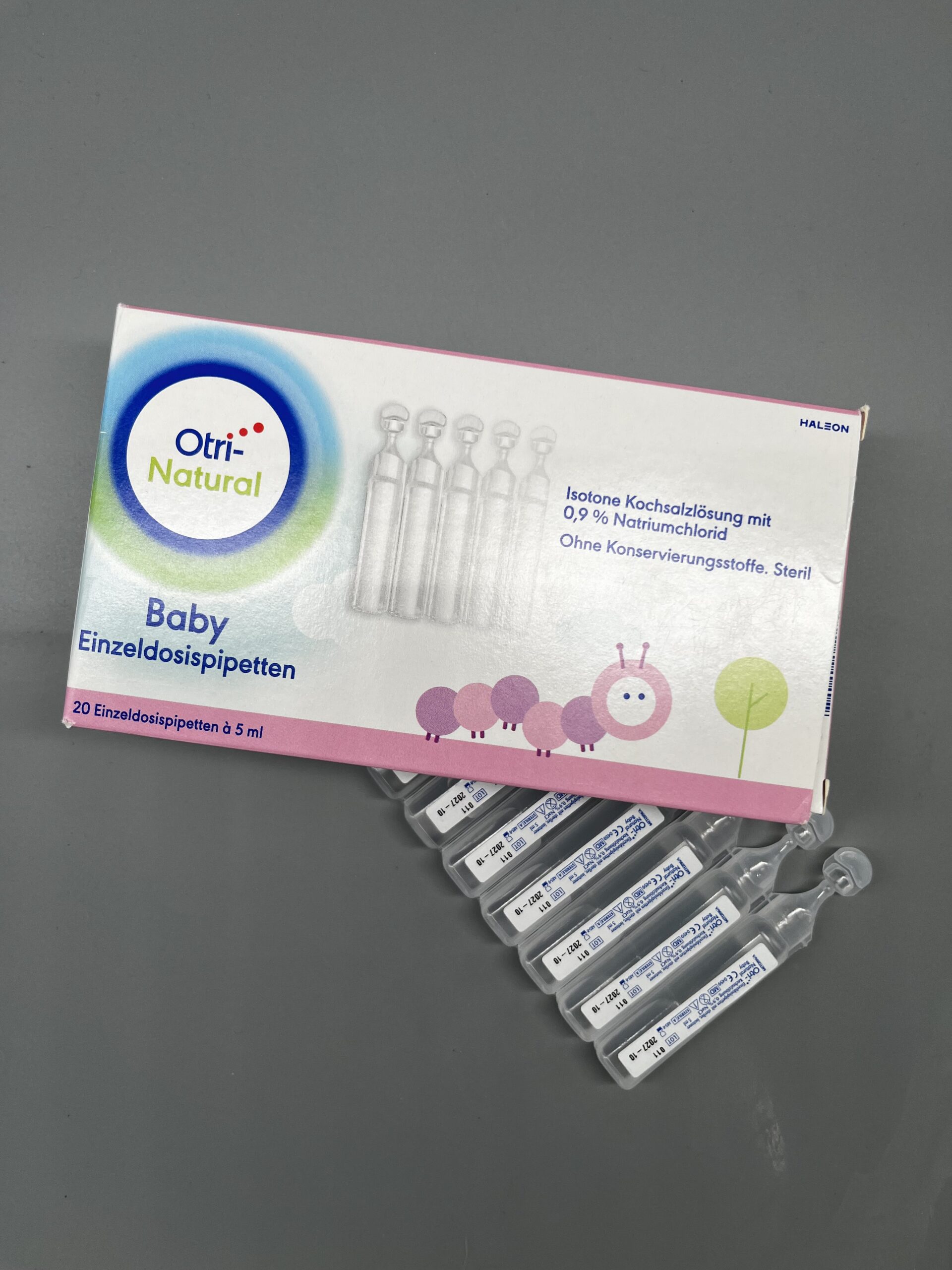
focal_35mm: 26
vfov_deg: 67.3
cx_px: 476
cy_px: 635
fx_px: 953
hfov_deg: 53.1
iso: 50
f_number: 1.6
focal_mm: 5.1
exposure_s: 1/718
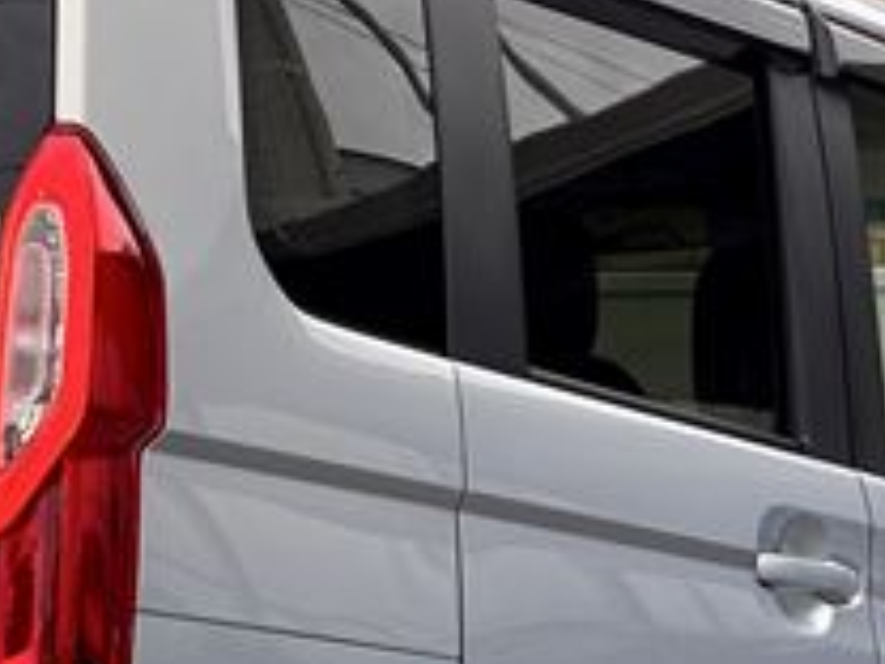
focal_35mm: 160
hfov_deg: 12.3
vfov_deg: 9.2
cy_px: 655
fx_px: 4091
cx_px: 140
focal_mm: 5.96
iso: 32
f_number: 1.6
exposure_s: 1/121
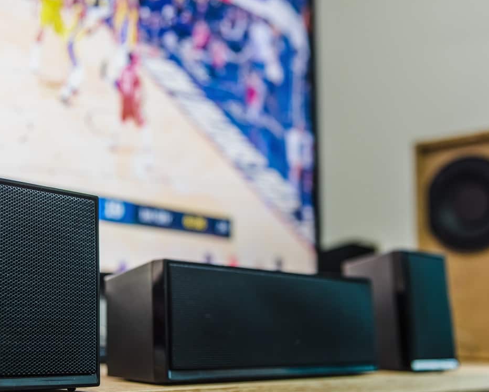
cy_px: 192
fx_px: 840
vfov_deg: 26.2
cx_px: 210
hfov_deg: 32.4
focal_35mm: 58
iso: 640
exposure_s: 1/20
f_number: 4
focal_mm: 48
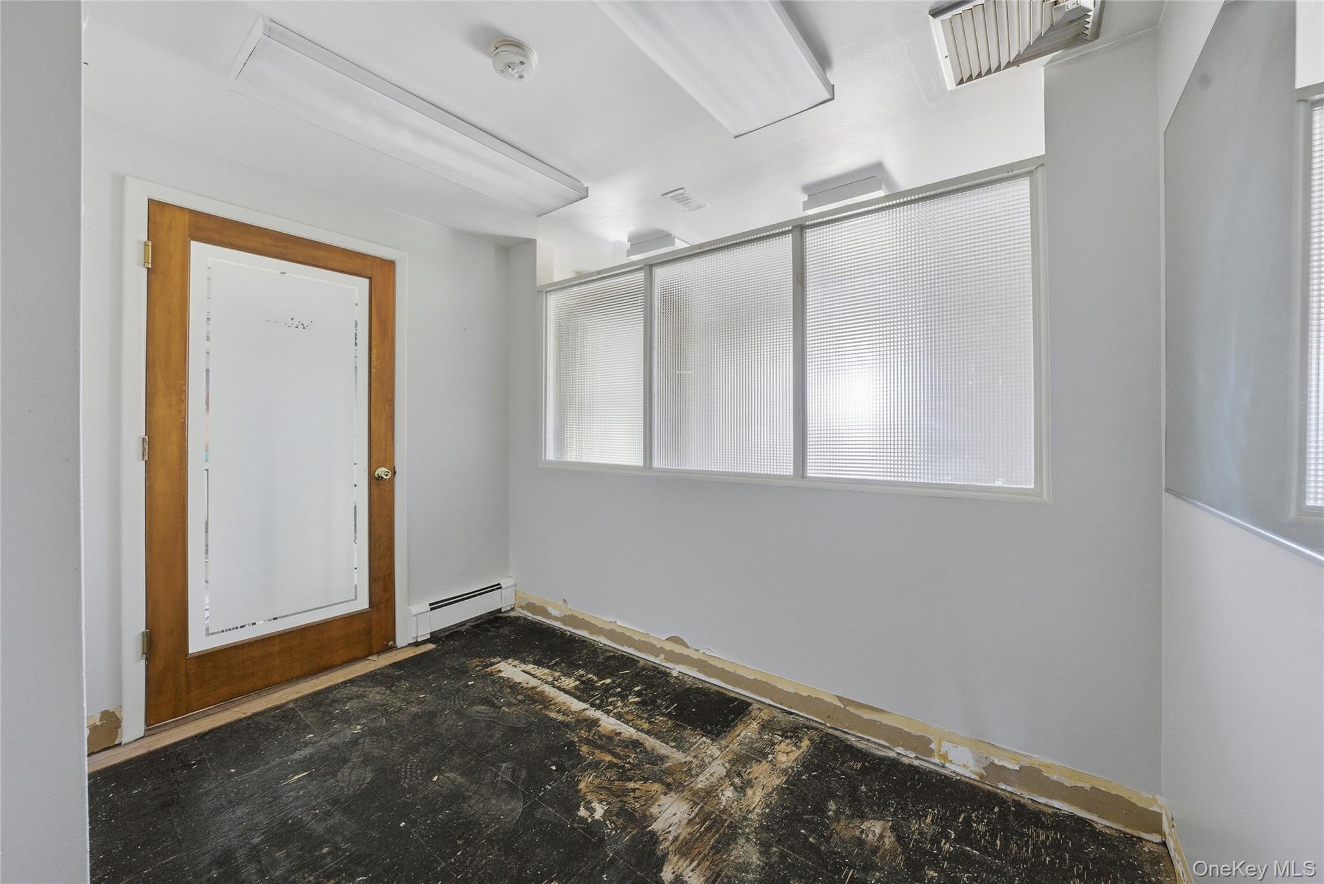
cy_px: 442
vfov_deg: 90.1
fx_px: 441
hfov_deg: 112.6
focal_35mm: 12
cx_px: 662
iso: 800
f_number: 9
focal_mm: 12
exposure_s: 1/40
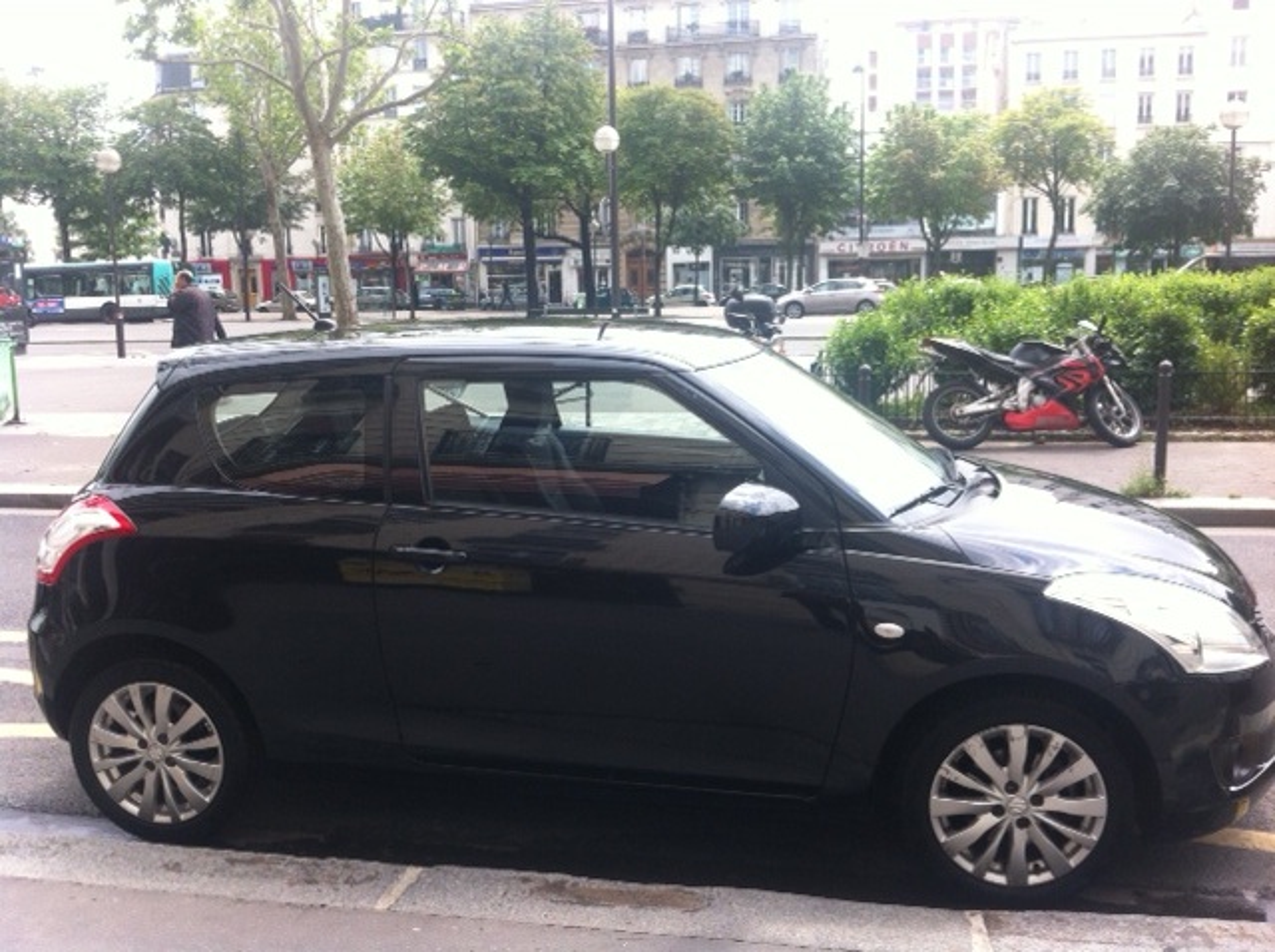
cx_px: 638
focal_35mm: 35
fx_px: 1287
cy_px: 476
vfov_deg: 40.6
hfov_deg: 52.7
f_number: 2.8
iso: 80
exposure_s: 1/260
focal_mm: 3.85
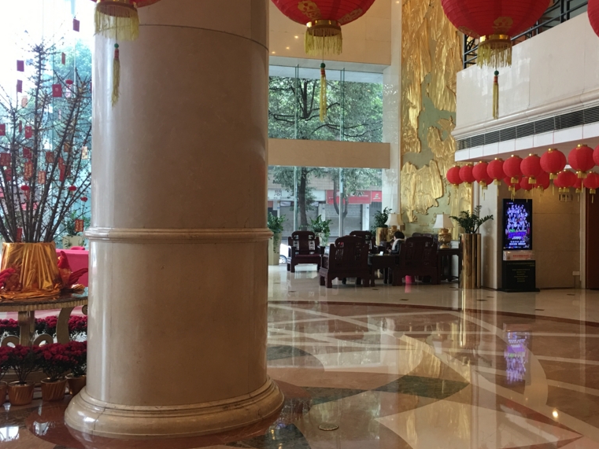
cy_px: 212
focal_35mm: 39
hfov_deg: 47.3
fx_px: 675
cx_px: 383
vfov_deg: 36.8
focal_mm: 4.15
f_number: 2.2
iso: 40
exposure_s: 1/17
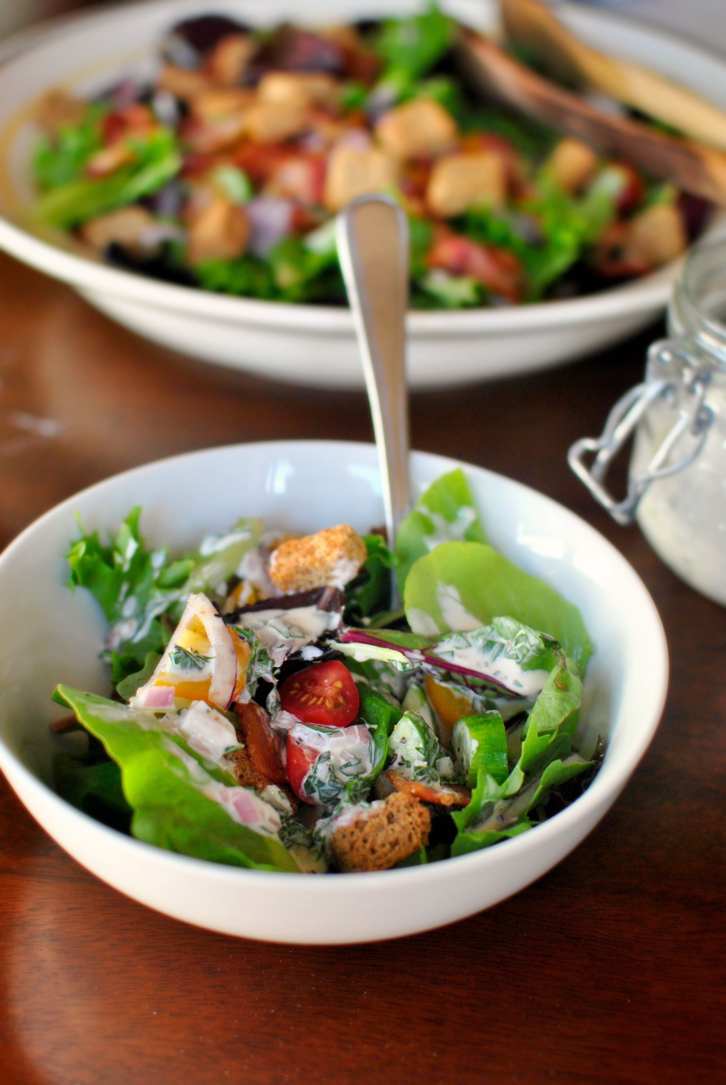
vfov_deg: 37.8
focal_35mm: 52
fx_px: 1583
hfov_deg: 25.8
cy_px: 542
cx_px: 363
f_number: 2.5
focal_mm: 35
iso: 400
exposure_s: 1/200
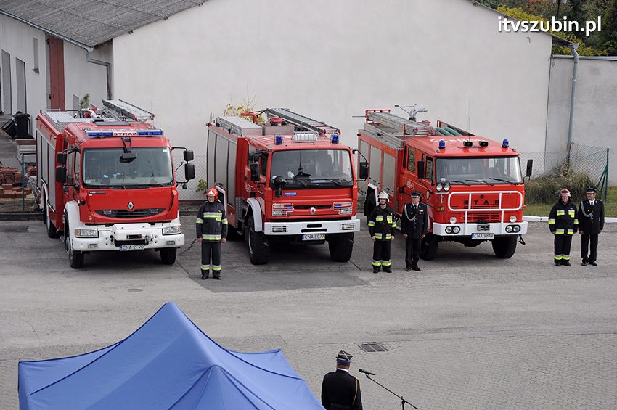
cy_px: 205
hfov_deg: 20.6
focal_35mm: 99
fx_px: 1695
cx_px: 308
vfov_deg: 13.8
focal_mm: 66
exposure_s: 1/800
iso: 500
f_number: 7.1
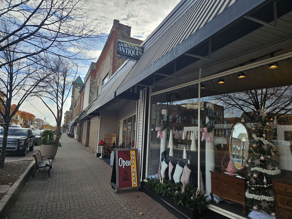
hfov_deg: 73.9
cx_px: 146
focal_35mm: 23
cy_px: 110
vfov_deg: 58.9
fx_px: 194
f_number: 1.8
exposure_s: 1/1167
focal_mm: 5.4
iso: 40
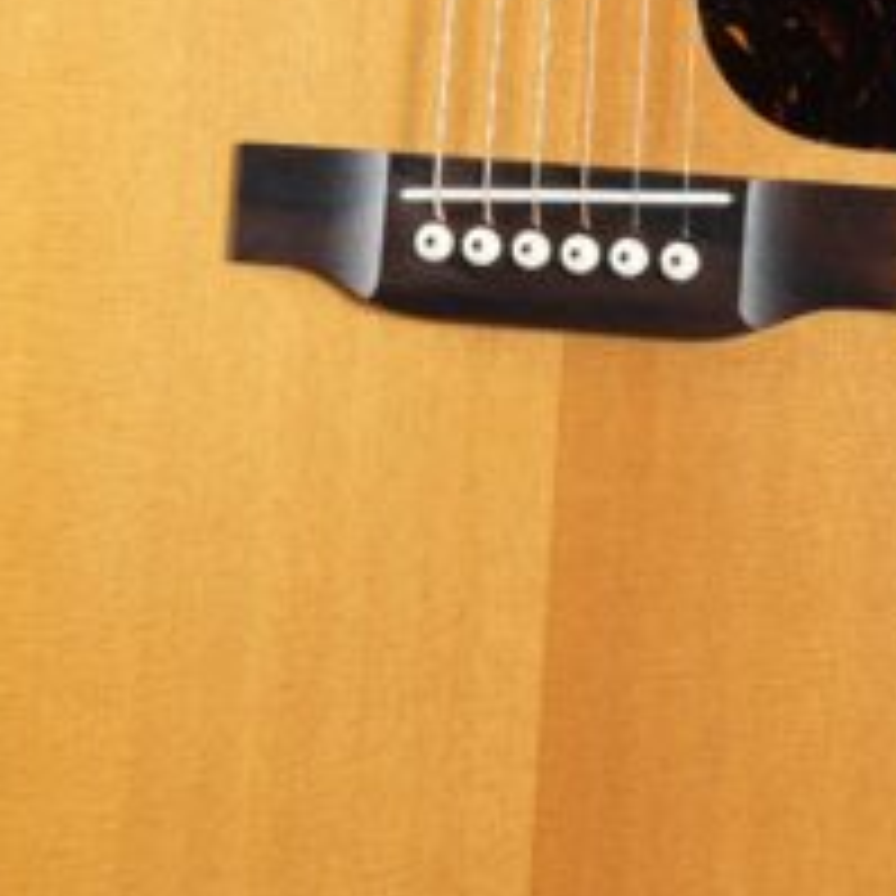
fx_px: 6413
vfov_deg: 7.6
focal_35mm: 219
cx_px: 556
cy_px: -1009
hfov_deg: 8.0
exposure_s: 1/1.6
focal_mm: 50
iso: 400
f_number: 6.3
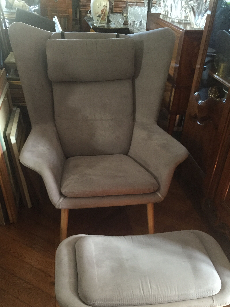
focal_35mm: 34
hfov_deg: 41.8
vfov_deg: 53.9
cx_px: 109
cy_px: 170
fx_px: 301
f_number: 2.2
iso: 250
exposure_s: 1/17
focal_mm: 4.15
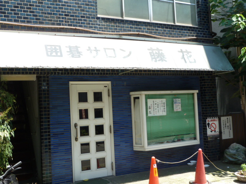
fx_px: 284
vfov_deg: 36.0
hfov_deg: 46.8
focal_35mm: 40
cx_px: 123
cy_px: 92
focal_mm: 6.5
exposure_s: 1/125
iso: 80
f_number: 4
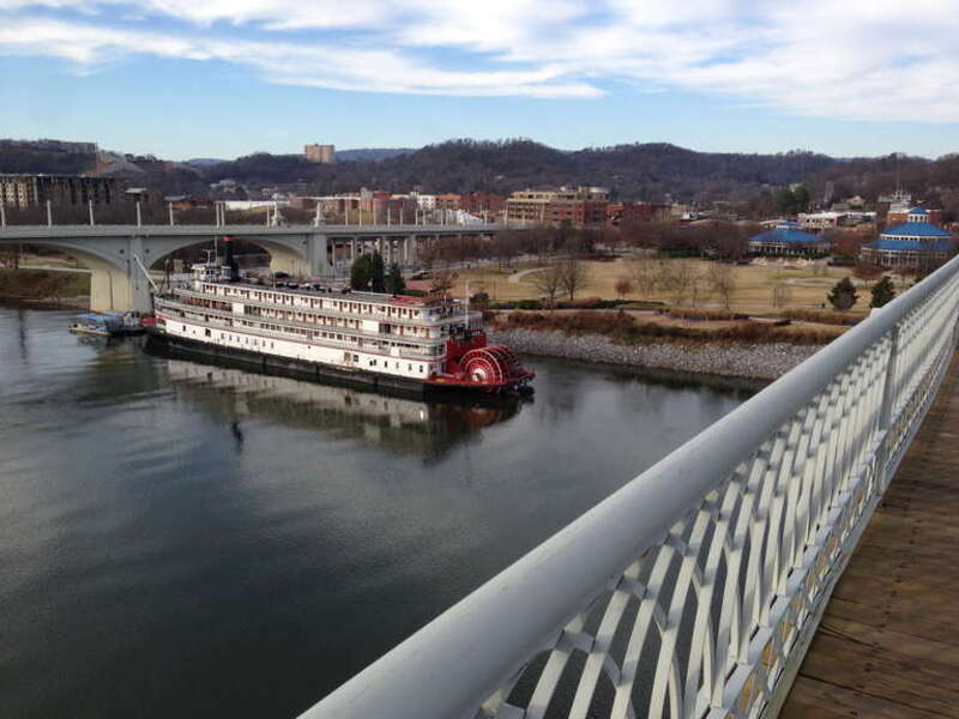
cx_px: 480
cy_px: 360
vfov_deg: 42.9
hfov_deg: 55.4
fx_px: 914
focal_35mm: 33
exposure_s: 1/742
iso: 50
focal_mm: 4.13
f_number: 2.4
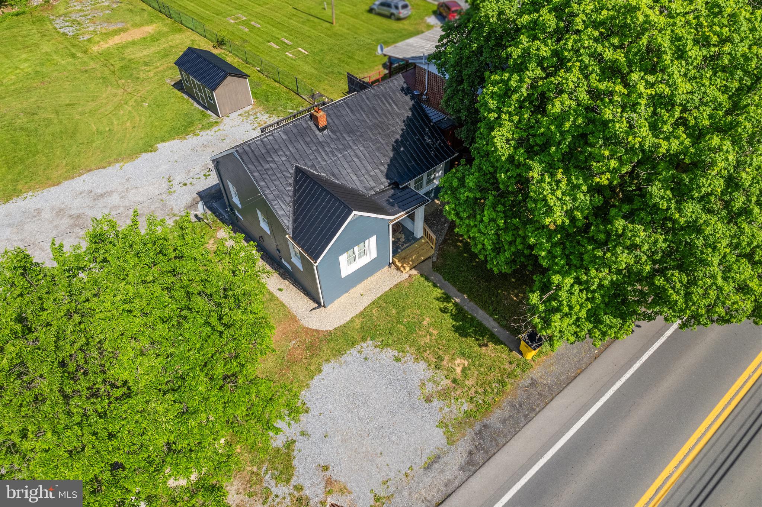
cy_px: 254
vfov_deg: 57.2
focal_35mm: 22
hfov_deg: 78.6
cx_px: 381
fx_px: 465
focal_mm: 8.38
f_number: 2.8
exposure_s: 1/100
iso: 100
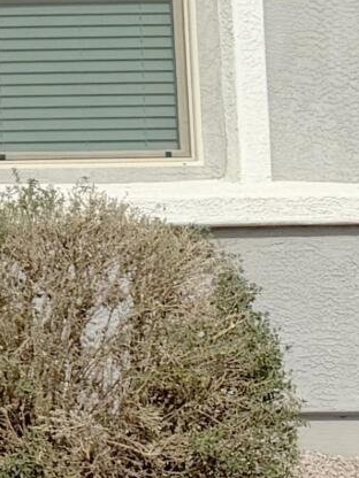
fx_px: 2392
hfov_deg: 7.2
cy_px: 9
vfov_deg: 11.3
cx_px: -854
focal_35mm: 173
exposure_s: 1/10309
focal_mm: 6.76
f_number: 1.78
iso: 80
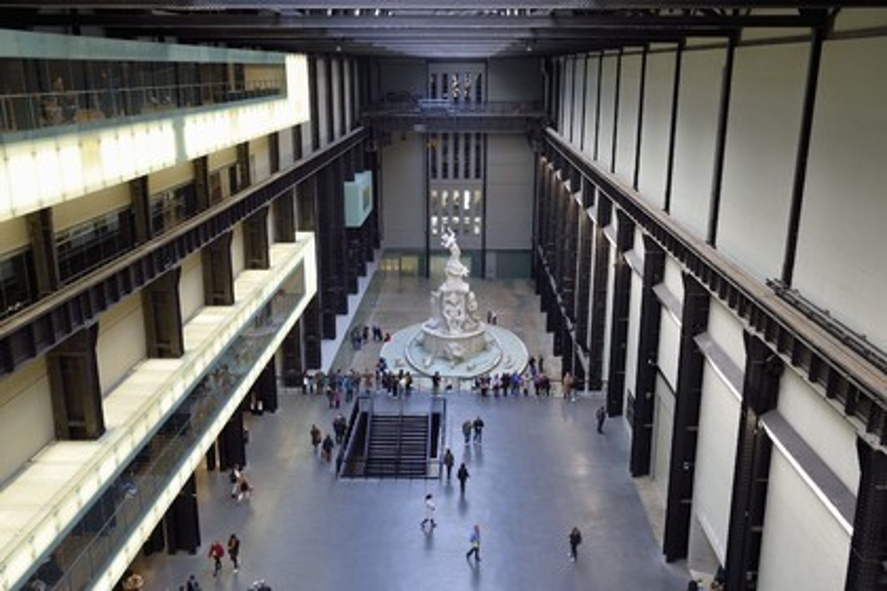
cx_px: 444
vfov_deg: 38.9
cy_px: 296
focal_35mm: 34
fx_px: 838
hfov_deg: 55.8
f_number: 7.1
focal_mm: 34
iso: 800
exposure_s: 1/40
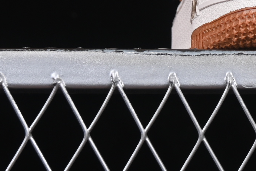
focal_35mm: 302
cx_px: 418
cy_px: -165
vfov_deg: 4.5
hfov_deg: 6.7
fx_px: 2148
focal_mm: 50
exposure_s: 1/80
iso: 160
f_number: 8
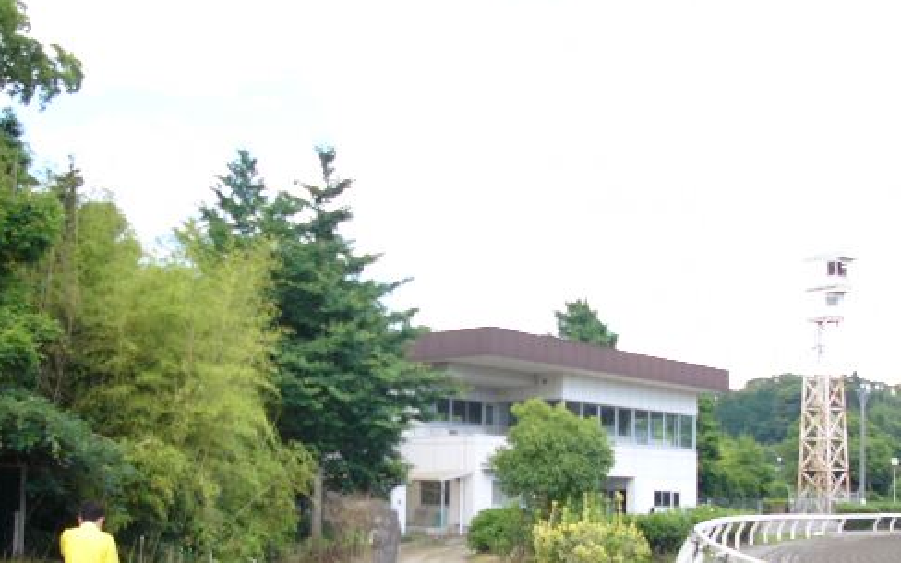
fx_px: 1228
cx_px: 430
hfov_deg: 40.3
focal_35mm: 50
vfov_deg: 25.6
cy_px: 391
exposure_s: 1/160
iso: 50
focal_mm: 6
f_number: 4
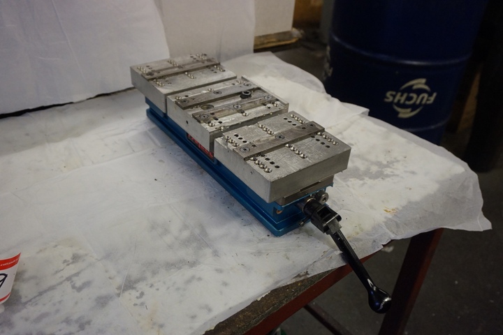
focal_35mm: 33
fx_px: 461
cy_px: 168
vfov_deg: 40.0
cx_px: 252
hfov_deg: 57.2
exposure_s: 1/160
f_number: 4
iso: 1600
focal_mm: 22
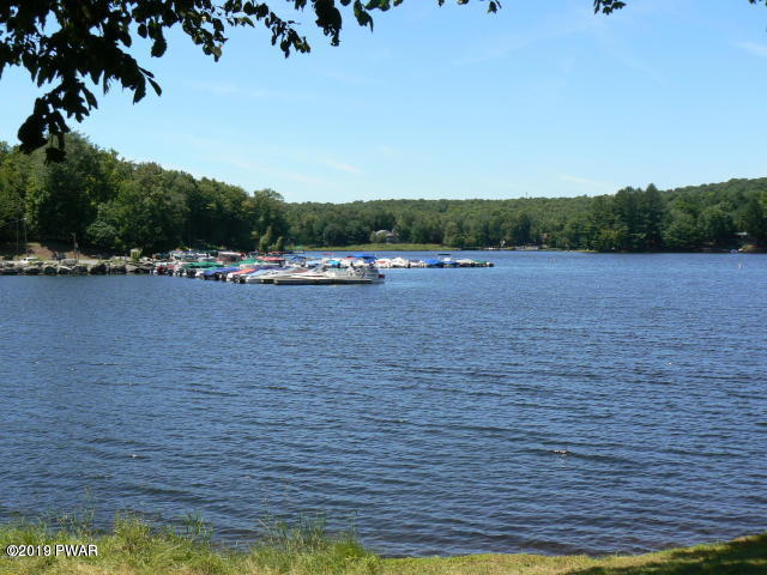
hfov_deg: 40.4
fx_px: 1041
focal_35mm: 47
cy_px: 288
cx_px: 384
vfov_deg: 30.9
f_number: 5.6
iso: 80
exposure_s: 1/400
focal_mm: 7.9
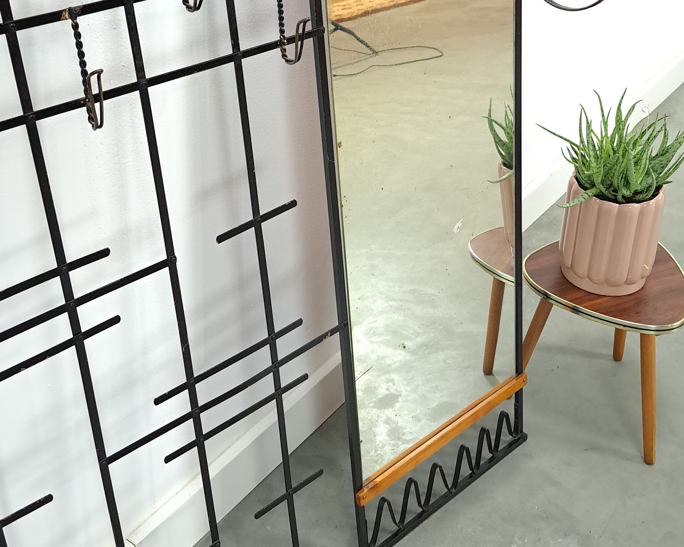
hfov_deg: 42.0
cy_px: 126
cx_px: 308
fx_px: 891
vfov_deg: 33.4
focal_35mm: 44
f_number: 1.8
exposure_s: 1/50
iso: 400
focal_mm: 5.23
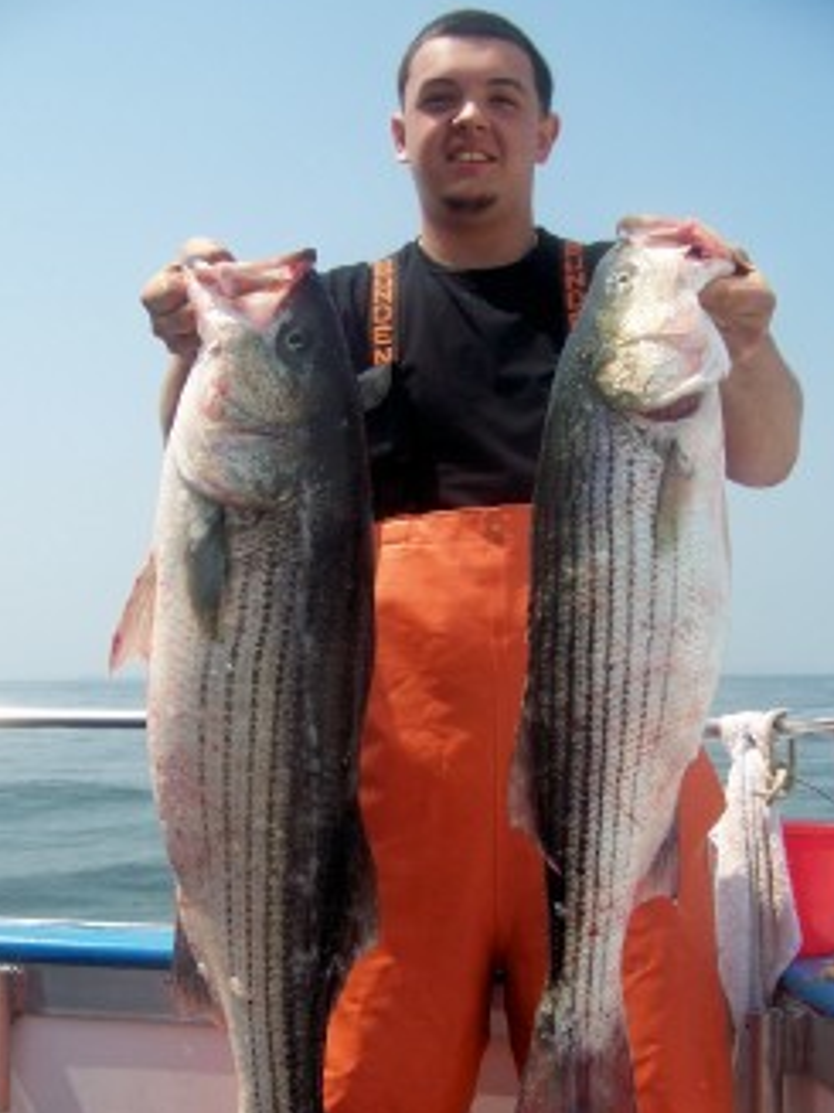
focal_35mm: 44
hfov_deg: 32.9
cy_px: 671
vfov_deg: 42.7
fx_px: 1414
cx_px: 426
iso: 64
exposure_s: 1/800
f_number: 2.8
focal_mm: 5.85
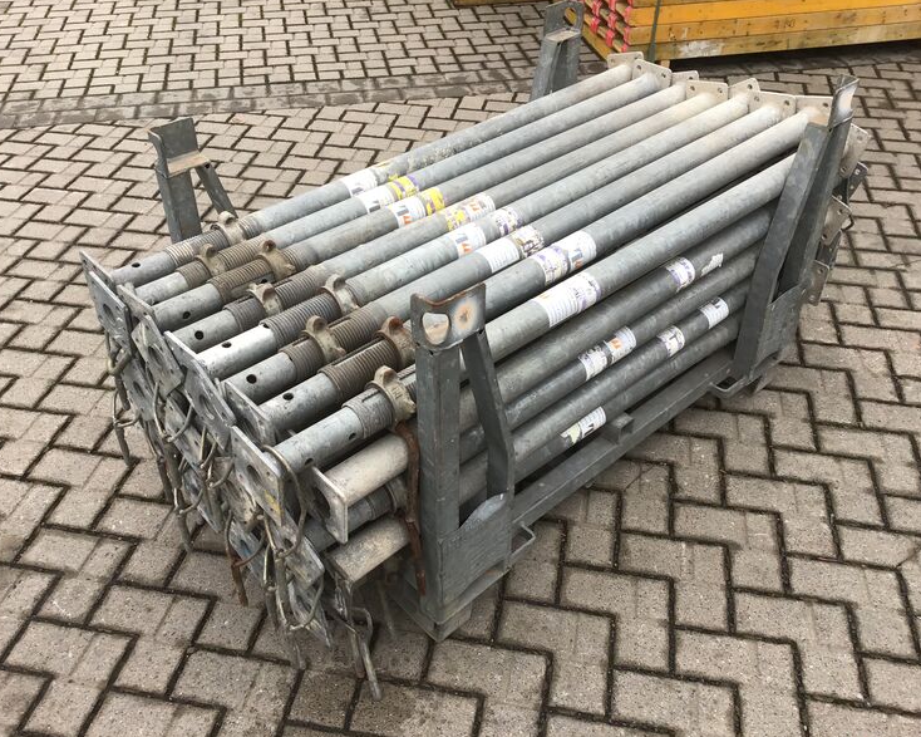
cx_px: 445
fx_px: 899
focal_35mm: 33
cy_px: 364
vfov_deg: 44.5
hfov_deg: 54.2
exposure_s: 1/50
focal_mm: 3.3
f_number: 2.4
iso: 32
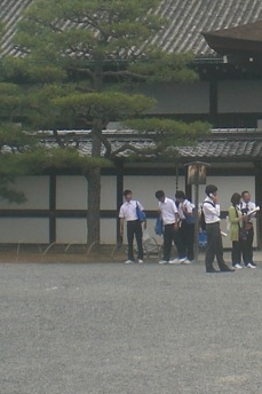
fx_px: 1257
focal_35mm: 115
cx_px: 335
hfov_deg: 11.6
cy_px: 23
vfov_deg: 17.5
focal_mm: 6.3
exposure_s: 1/160
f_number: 4.4
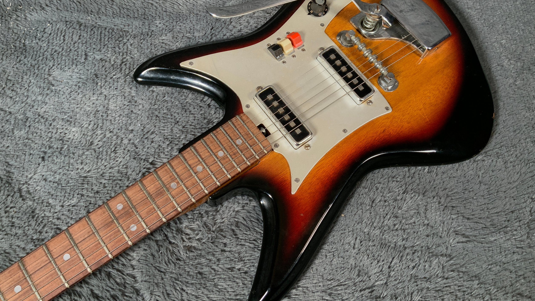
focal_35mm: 32
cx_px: 269
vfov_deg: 36.5
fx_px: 454
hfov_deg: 61.0
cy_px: 120
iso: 40
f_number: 1.8
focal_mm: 3
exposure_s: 1/104
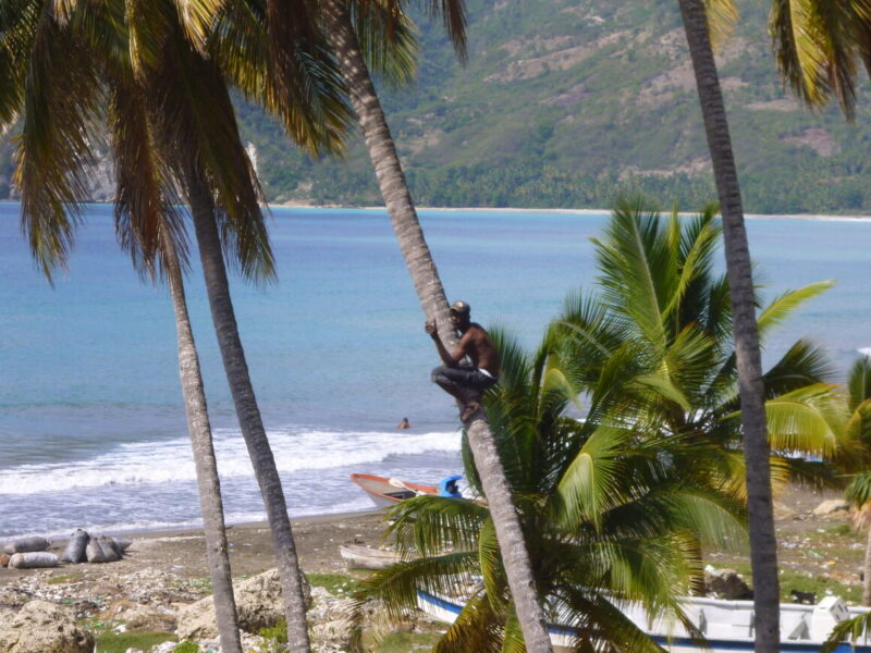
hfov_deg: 14.1
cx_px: 436
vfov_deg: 10.6
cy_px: 326
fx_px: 3523
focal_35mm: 140
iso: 100
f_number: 6.5
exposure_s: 1/250
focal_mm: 20
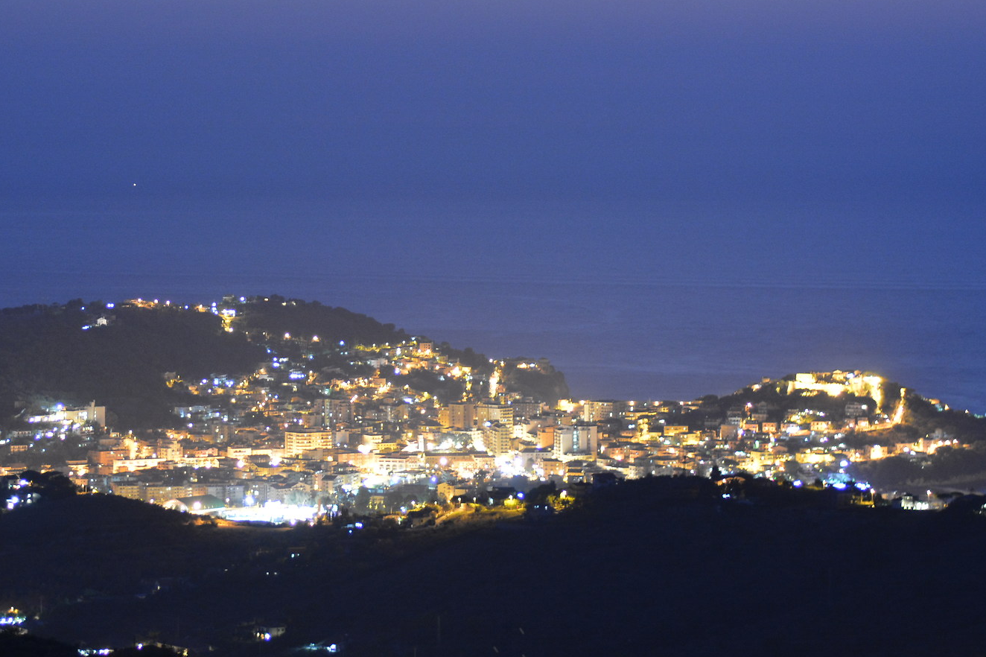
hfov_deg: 15.1
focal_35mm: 136
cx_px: 317
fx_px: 3724
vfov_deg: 10.0
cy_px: 62
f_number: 2.2
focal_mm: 50
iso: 560
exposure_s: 1
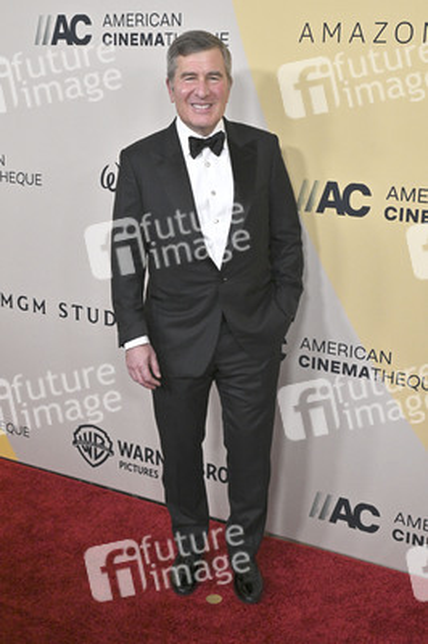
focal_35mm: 41
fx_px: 732
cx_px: 214
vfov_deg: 47.4
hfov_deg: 32.6
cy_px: 322
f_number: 6.3
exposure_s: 1/320
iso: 2000
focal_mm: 41
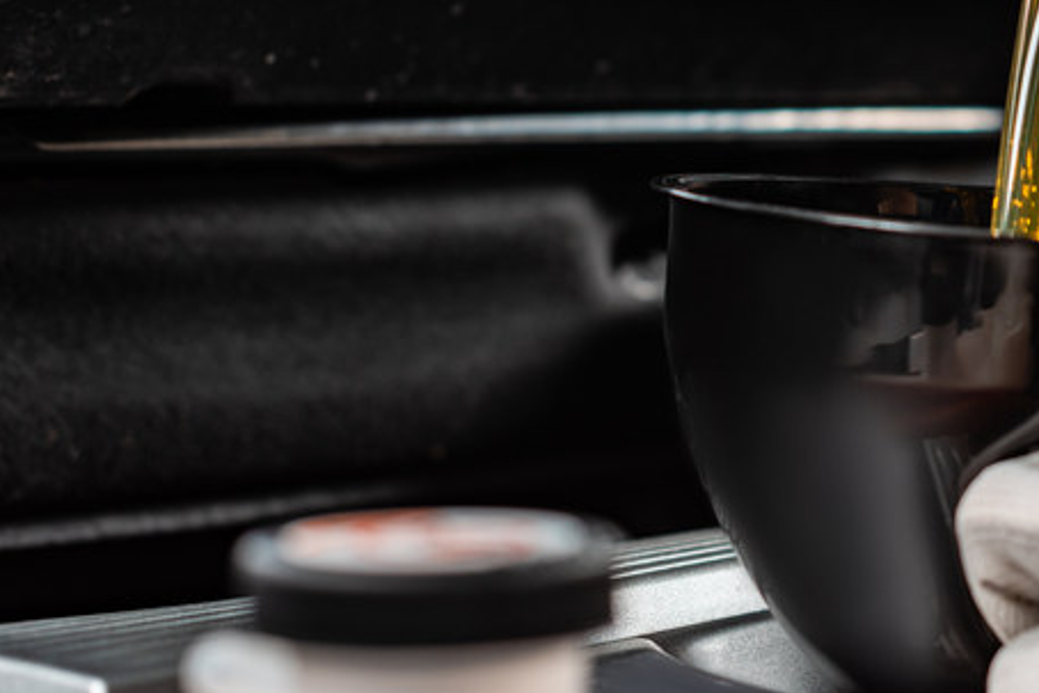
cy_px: 3
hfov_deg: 18.2
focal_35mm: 110
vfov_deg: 12.3
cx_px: 1013
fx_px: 3176
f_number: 4
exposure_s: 1/200
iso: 100
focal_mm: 50
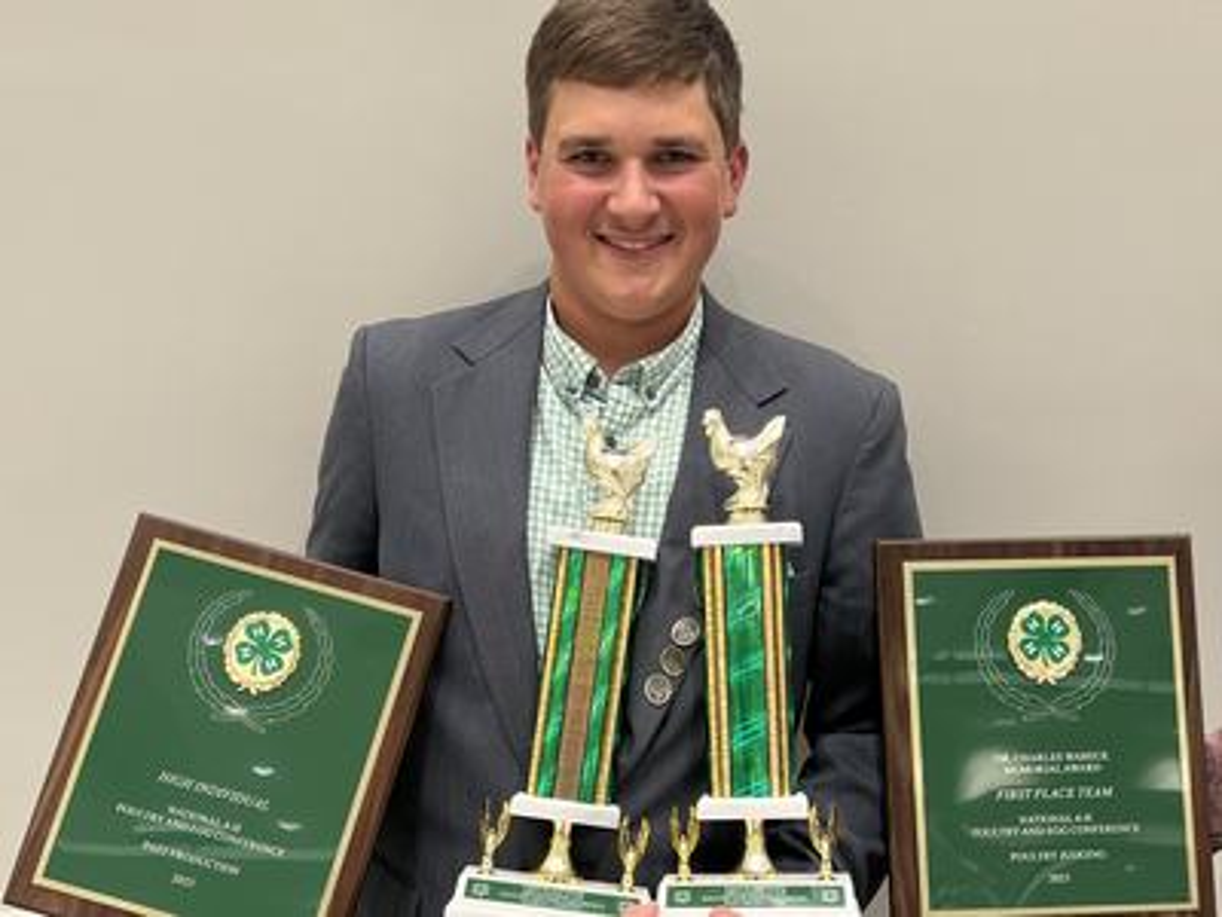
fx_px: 918
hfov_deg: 67.3
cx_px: 611
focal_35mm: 26
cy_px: 458
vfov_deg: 53.1
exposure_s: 1/60
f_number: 1.5
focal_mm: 5.7
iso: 125
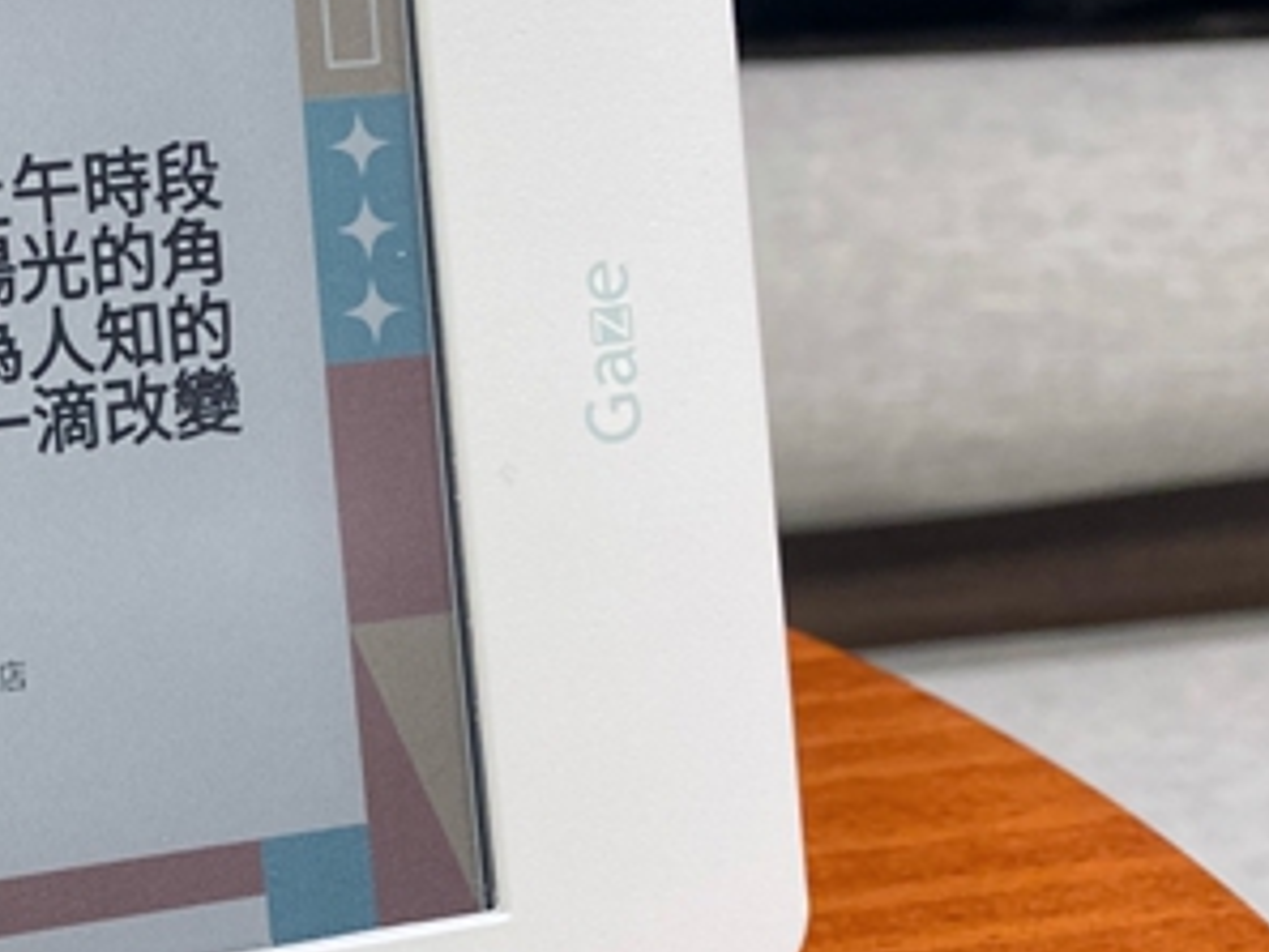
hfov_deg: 27.3
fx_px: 2310
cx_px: -226
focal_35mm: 63
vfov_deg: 23.2
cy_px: 606
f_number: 1.8
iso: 125
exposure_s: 1/120
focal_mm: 4.25
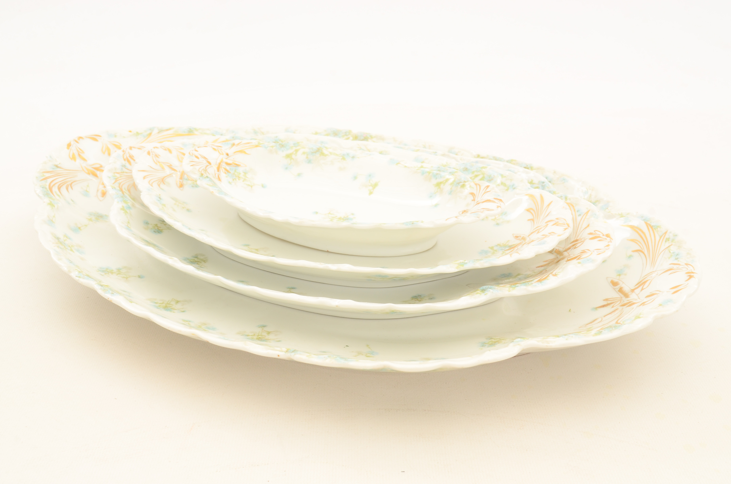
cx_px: 366
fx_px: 881
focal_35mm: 44
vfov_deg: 30.7
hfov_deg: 45.0
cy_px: 242
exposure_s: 1/60
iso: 320
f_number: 13
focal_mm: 29
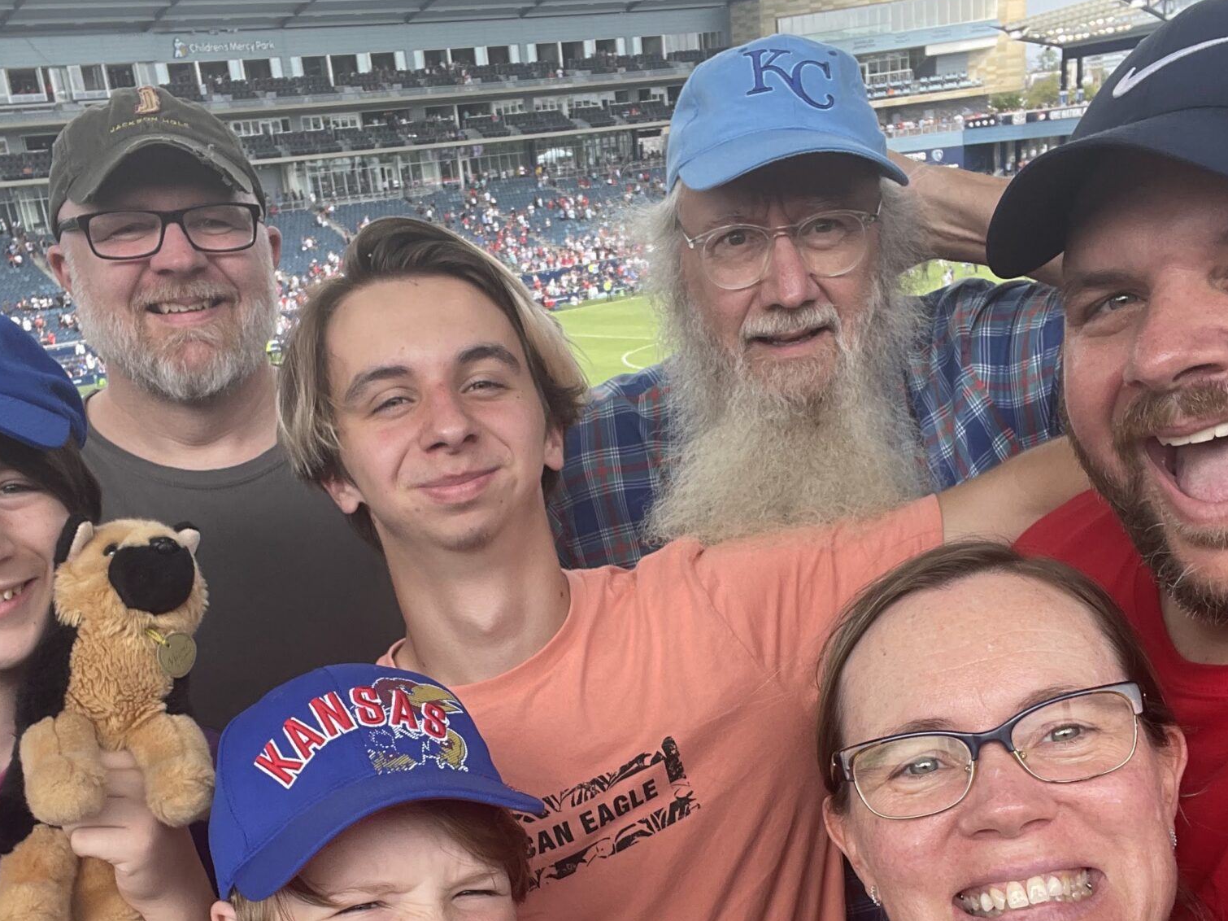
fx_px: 1383
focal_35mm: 39
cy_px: 709
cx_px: 568
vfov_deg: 35.8
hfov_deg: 47.8
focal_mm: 2.71
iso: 25
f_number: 2.2
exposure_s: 1/232
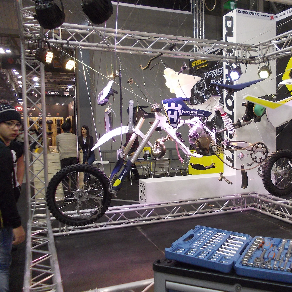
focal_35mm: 34
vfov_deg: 48.4
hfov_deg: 47.7
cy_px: 150
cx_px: 193
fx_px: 324
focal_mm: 4
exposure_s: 1/60
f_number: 2.7
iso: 250
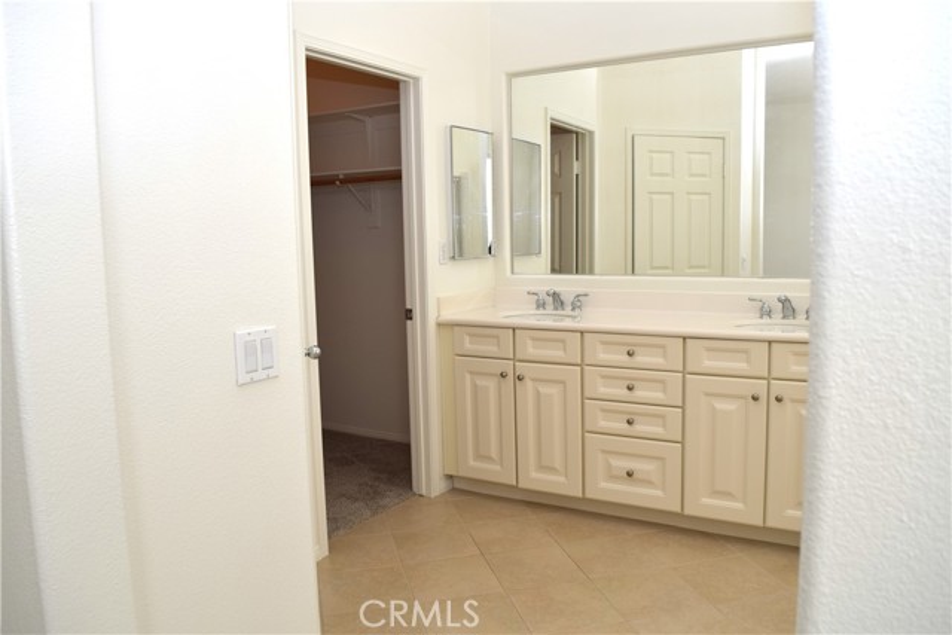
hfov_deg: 67.4
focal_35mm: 27
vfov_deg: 48.0
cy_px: 318
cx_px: 476
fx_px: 714
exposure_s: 1/80
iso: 200
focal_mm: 18
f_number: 6.3
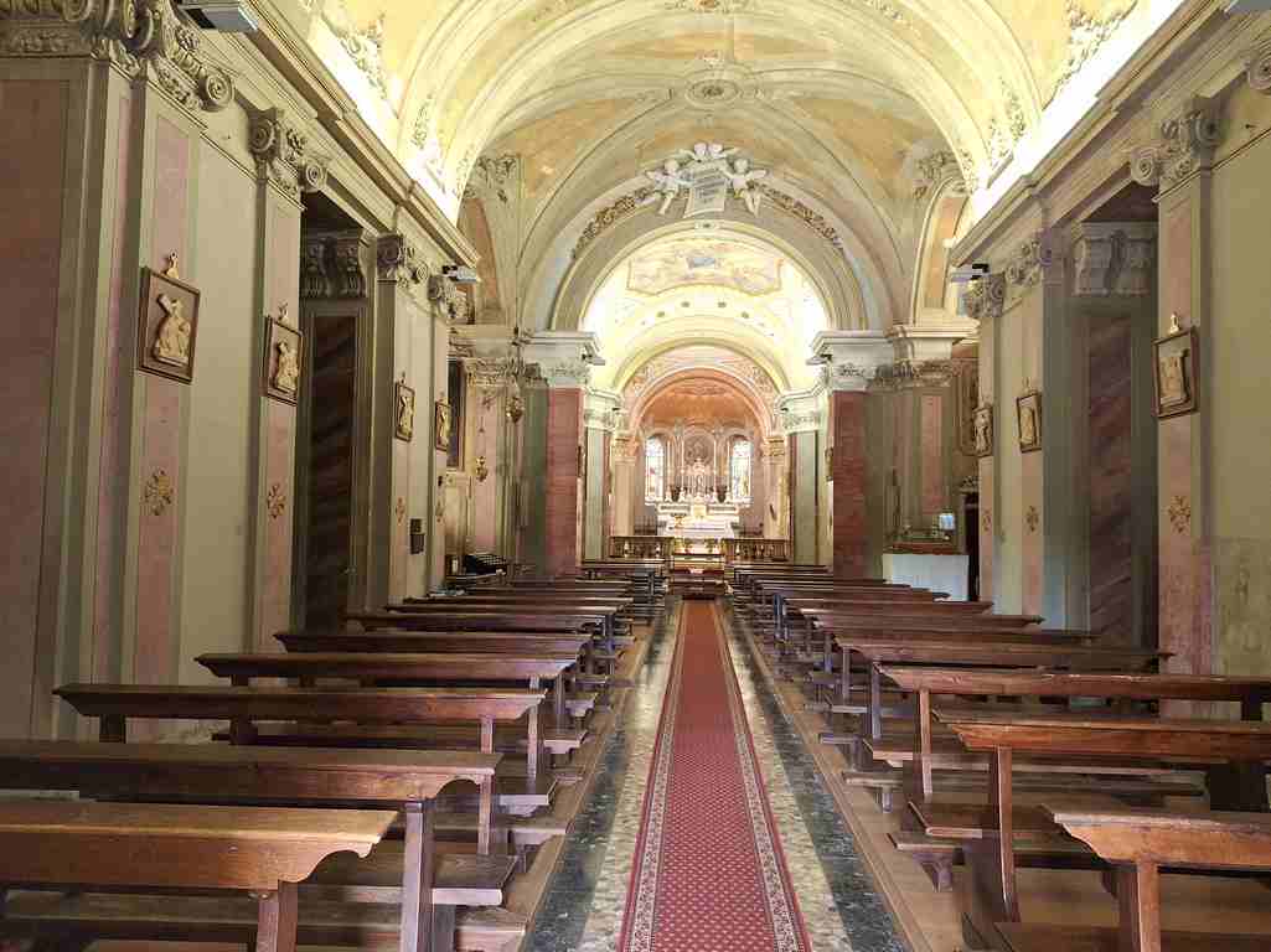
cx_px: 636
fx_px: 844
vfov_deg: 58.8
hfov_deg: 73.9
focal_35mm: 23
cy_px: 476
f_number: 1.8
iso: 25
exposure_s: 1/25
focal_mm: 5.54
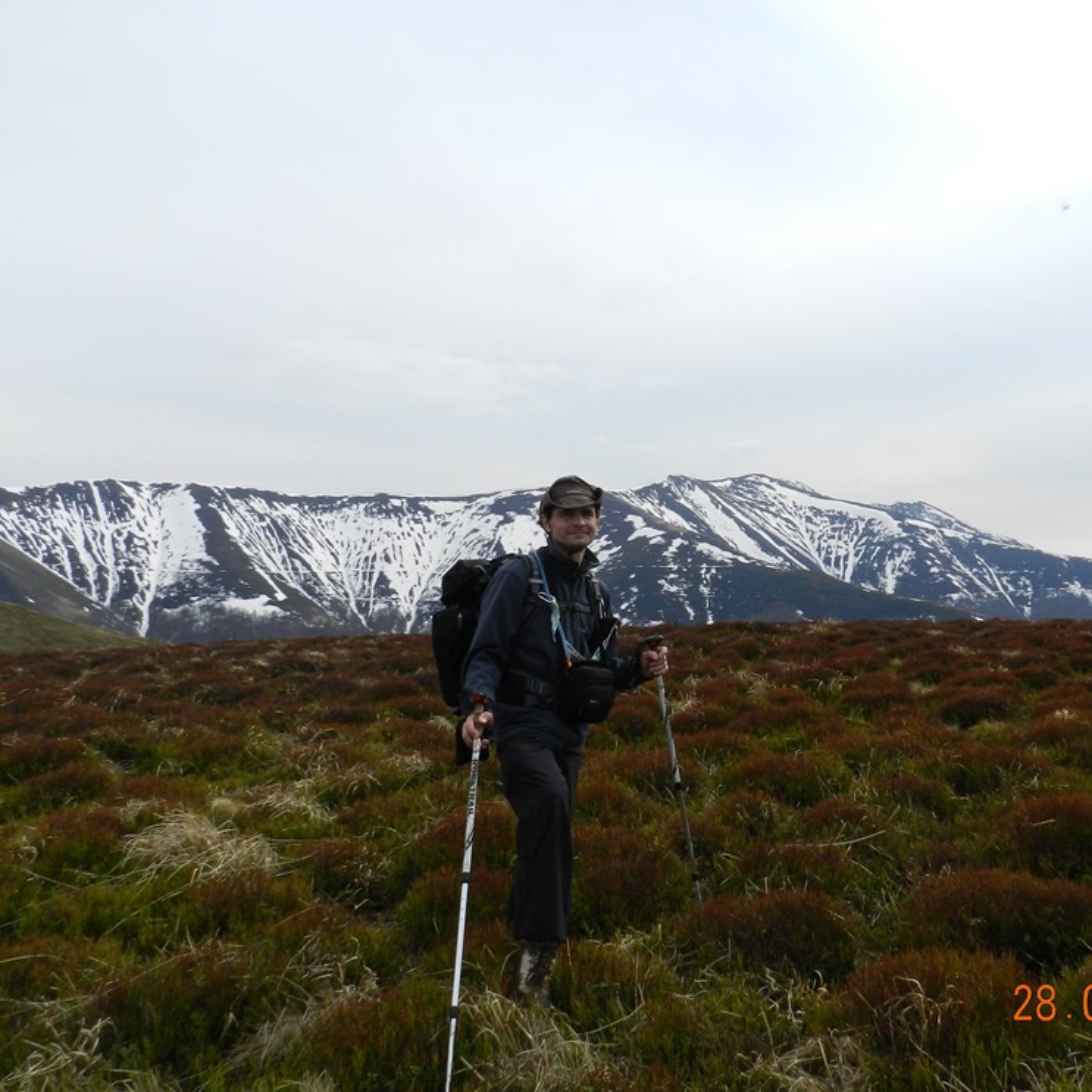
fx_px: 999
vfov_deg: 57.3
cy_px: 556
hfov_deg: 56.2
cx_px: 722
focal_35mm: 28
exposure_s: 1/800
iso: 160
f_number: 4.5
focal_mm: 4
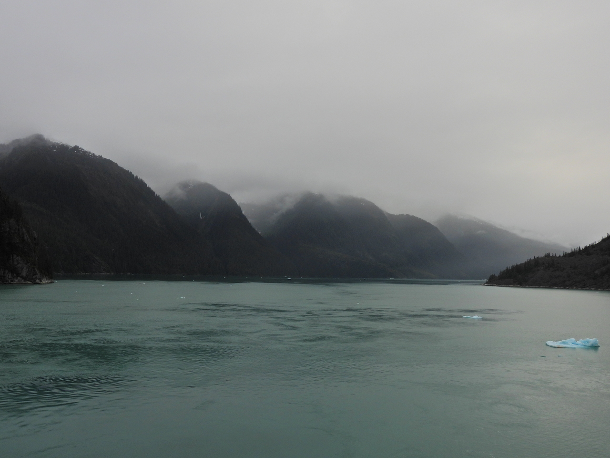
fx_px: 529
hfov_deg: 60.0
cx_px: 305
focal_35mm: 30
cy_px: 229
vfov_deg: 46.8
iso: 100
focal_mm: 5.4
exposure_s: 1/1600
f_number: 3.5
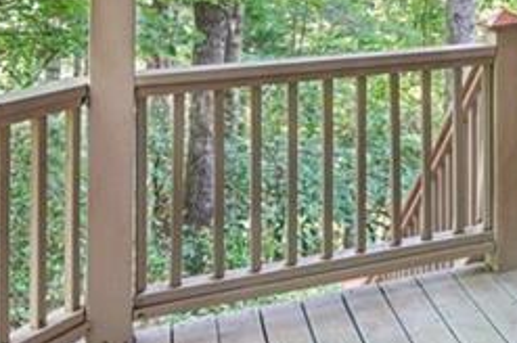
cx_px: 643
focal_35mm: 58
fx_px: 832
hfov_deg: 29.1
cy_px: -68
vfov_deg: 21.6
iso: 320
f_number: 8
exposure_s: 1/15
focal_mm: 14
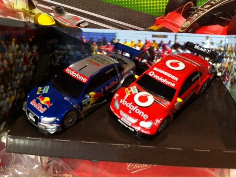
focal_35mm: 35
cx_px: 118
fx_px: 238
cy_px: 88
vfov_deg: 40.6
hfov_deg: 52.7
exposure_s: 1/1990
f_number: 2.8
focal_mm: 3.85
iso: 80
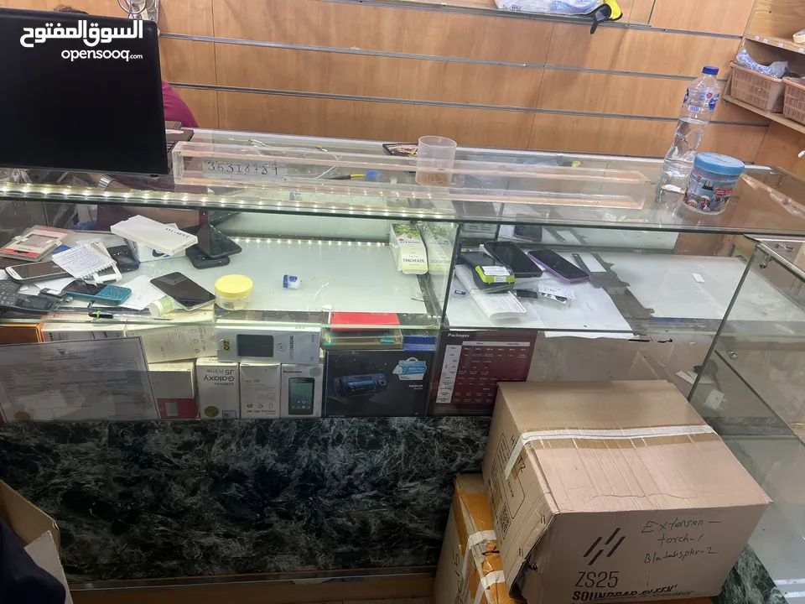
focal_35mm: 26
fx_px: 605
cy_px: 302
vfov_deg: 53.1
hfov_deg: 67.3
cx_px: 402
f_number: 1.5
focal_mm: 5.7
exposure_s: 1/100
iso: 100
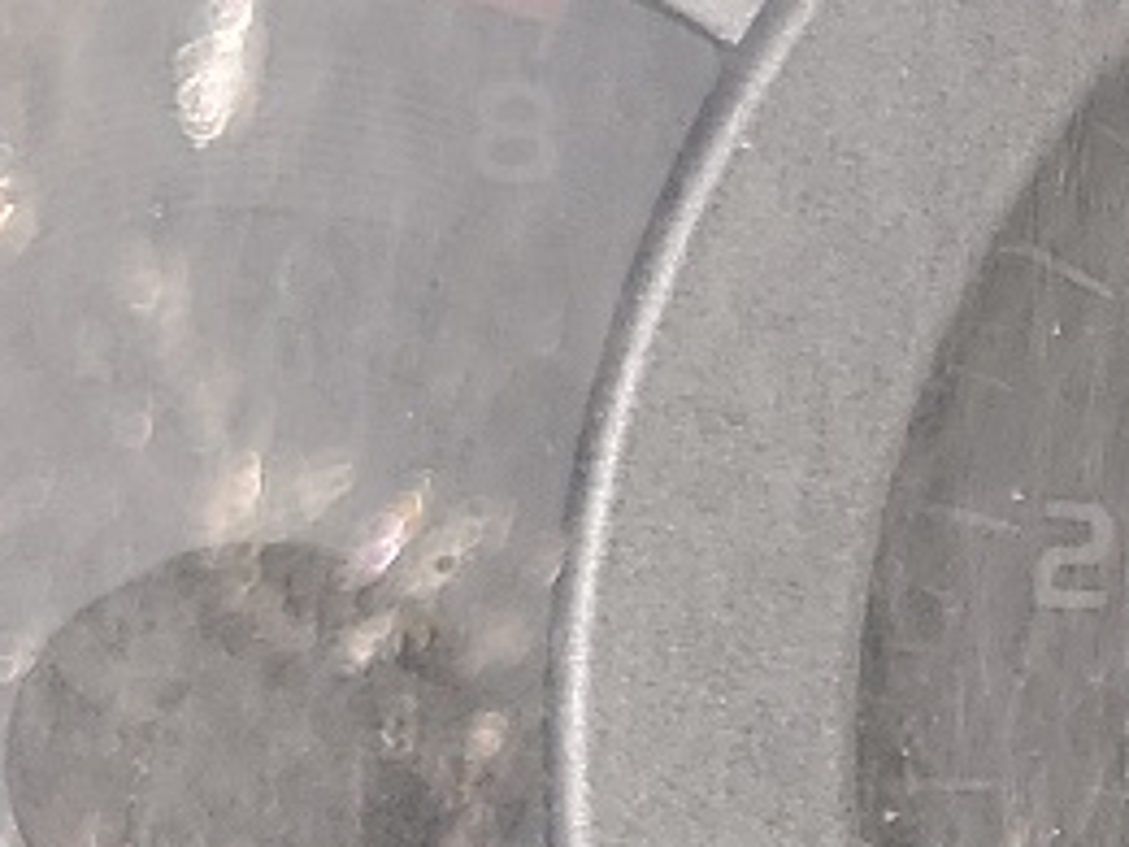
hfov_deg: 11.1
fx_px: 5218
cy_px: 586
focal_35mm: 160
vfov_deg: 9.3
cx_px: 2297
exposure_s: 1/120
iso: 54
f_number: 1.5
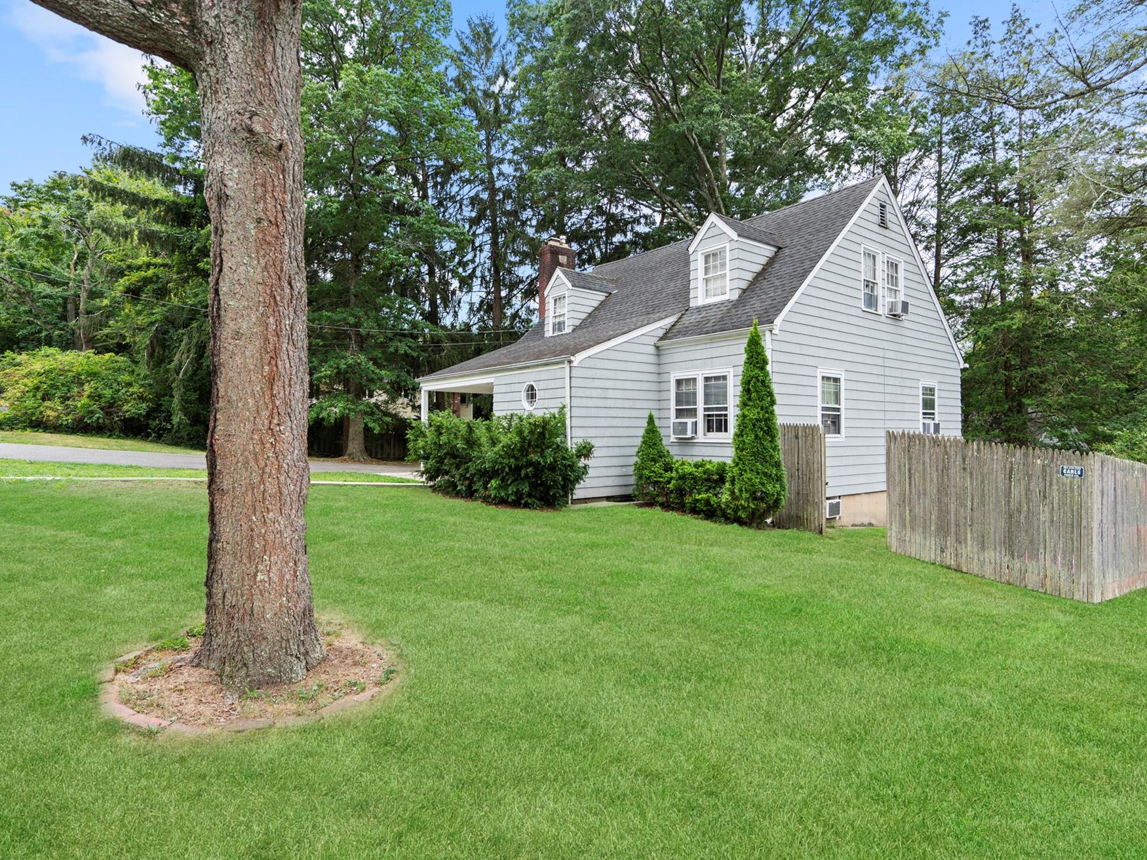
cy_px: 442
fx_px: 597
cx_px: 625
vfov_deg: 71.6
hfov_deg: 87.5
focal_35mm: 18
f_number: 5.6
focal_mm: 16
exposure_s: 1/200
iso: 200
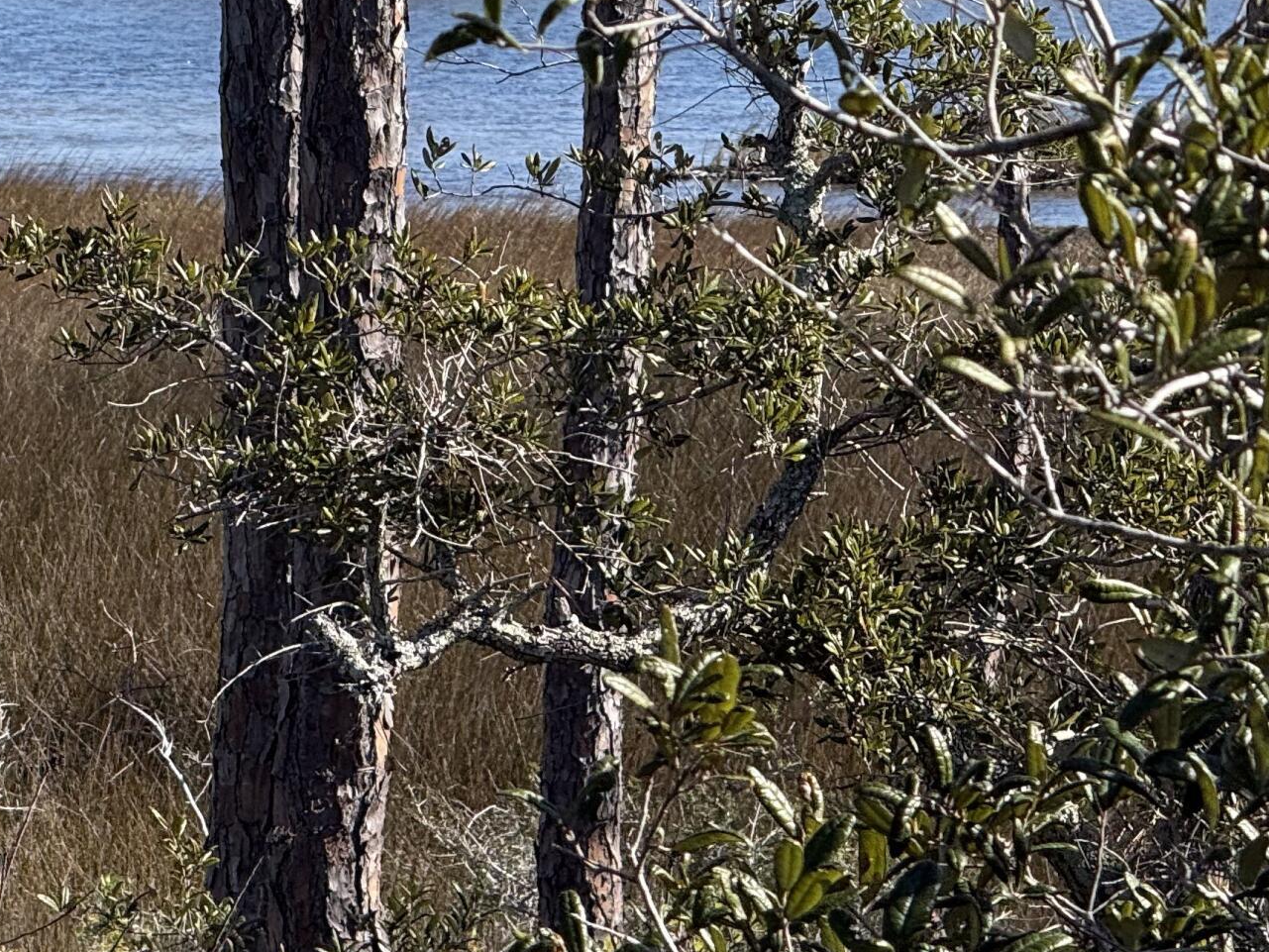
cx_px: 76
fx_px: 10302
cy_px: 93
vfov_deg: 5.3
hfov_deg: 7.0
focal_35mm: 281
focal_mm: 15.66
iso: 50
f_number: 2.8
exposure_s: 1/860
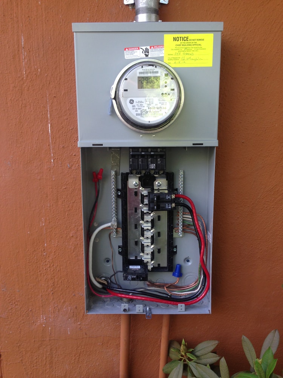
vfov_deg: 55.4
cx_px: 142
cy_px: 189
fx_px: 360
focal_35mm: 33
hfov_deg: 42.9
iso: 50
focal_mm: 4.12
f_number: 2.4
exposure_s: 1/60
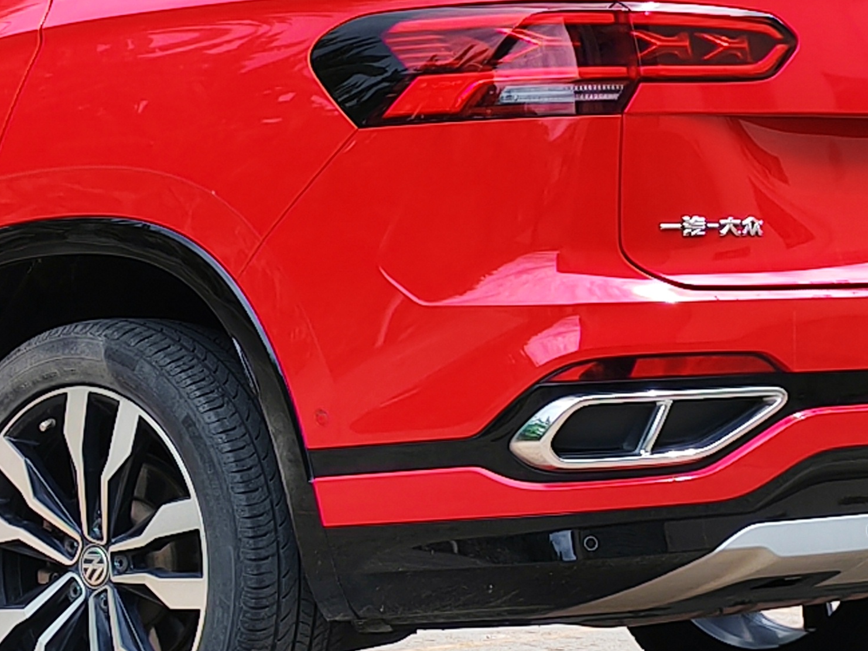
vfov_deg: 9.7
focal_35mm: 152
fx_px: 3812
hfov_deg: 12.9
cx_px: 105
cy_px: 121
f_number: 1.9
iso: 100
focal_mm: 5.52
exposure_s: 1/730
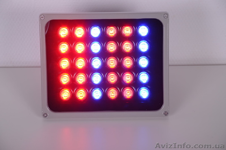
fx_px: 987
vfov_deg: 8.7
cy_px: 75
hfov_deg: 13.1
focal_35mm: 158
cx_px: 113
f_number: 11
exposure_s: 1/125
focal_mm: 105
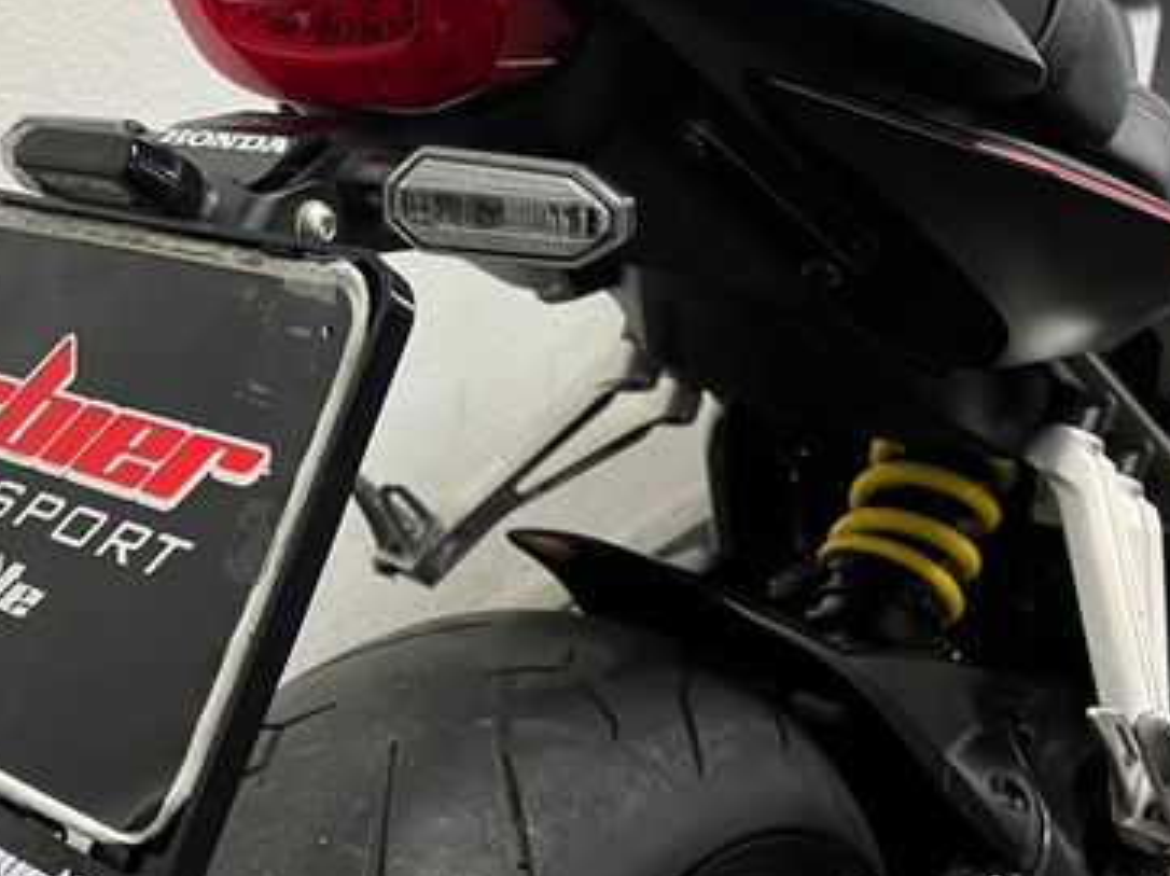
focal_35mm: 46
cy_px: 275
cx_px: 336
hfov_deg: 40.4
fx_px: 1554
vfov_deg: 31.2
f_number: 1.6
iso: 100
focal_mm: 5.1
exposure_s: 1/50
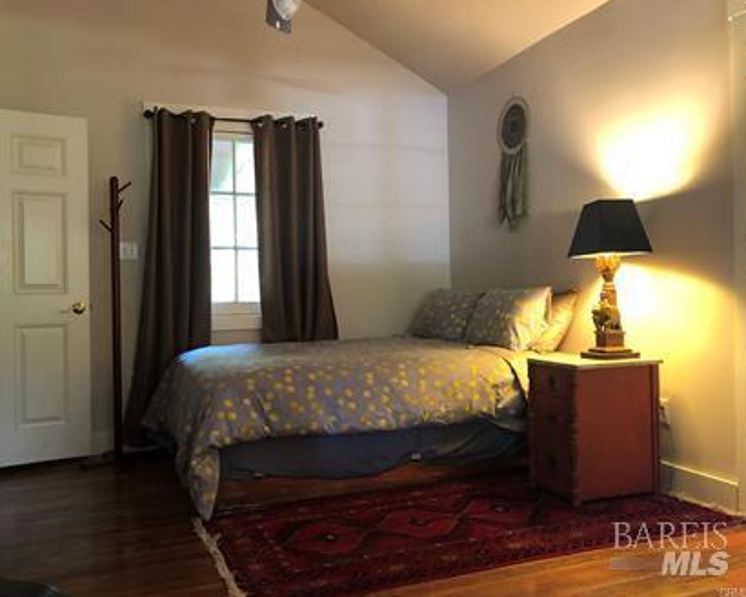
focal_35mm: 30
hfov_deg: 58.7
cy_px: 294
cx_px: 351
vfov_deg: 48.5
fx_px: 662
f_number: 1.8
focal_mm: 3.99
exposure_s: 1/9
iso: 100
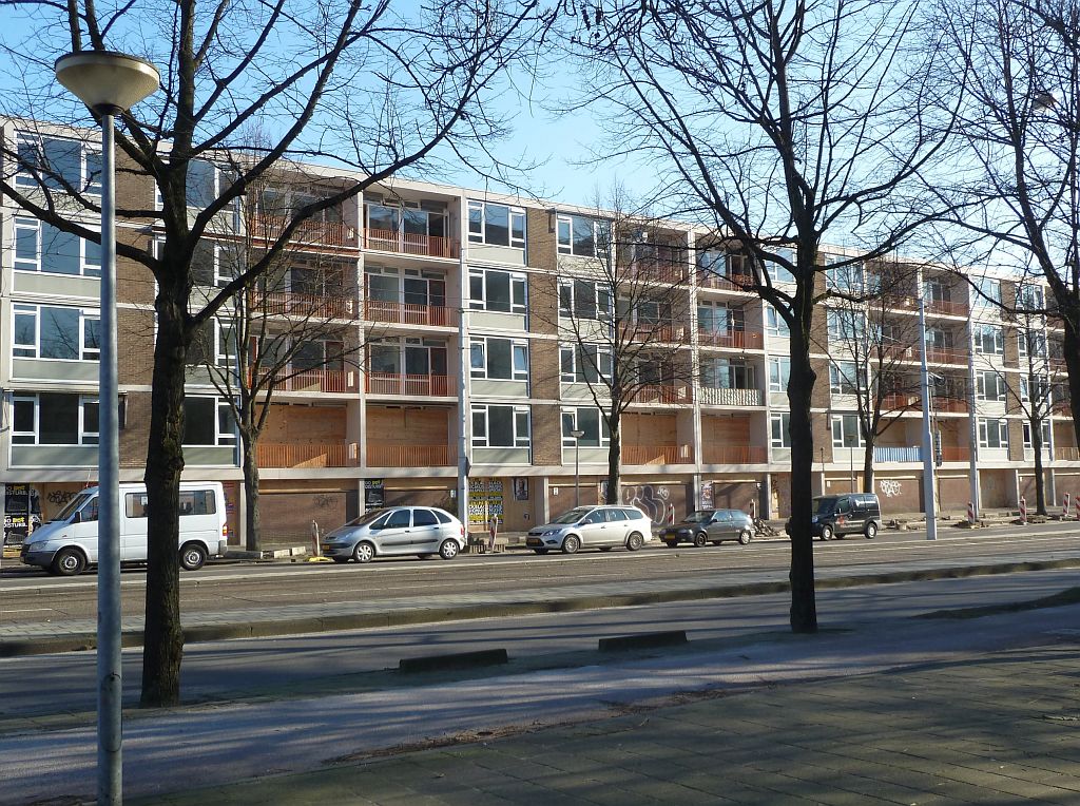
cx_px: 540
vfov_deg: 40.6
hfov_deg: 52.7
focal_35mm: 35
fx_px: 1090
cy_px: 403
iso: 80
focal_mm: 5.7
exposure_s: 1/250
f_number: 4
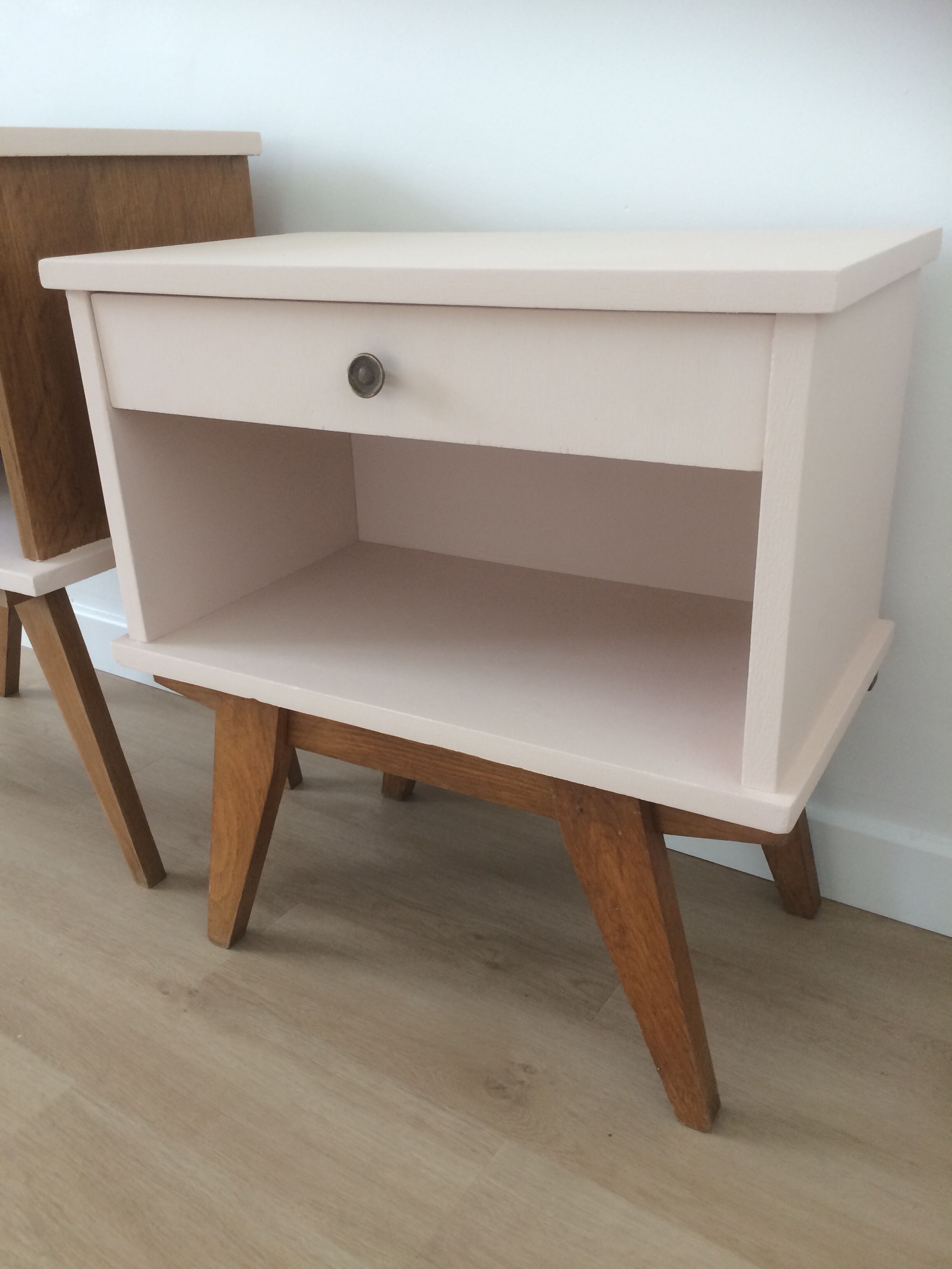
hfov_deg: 48.2
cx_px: 476
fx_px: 1063
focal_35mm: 29
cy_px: 634
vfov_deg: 61.7
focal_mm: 4.15
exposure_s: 1/33
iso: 50
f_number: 2.2
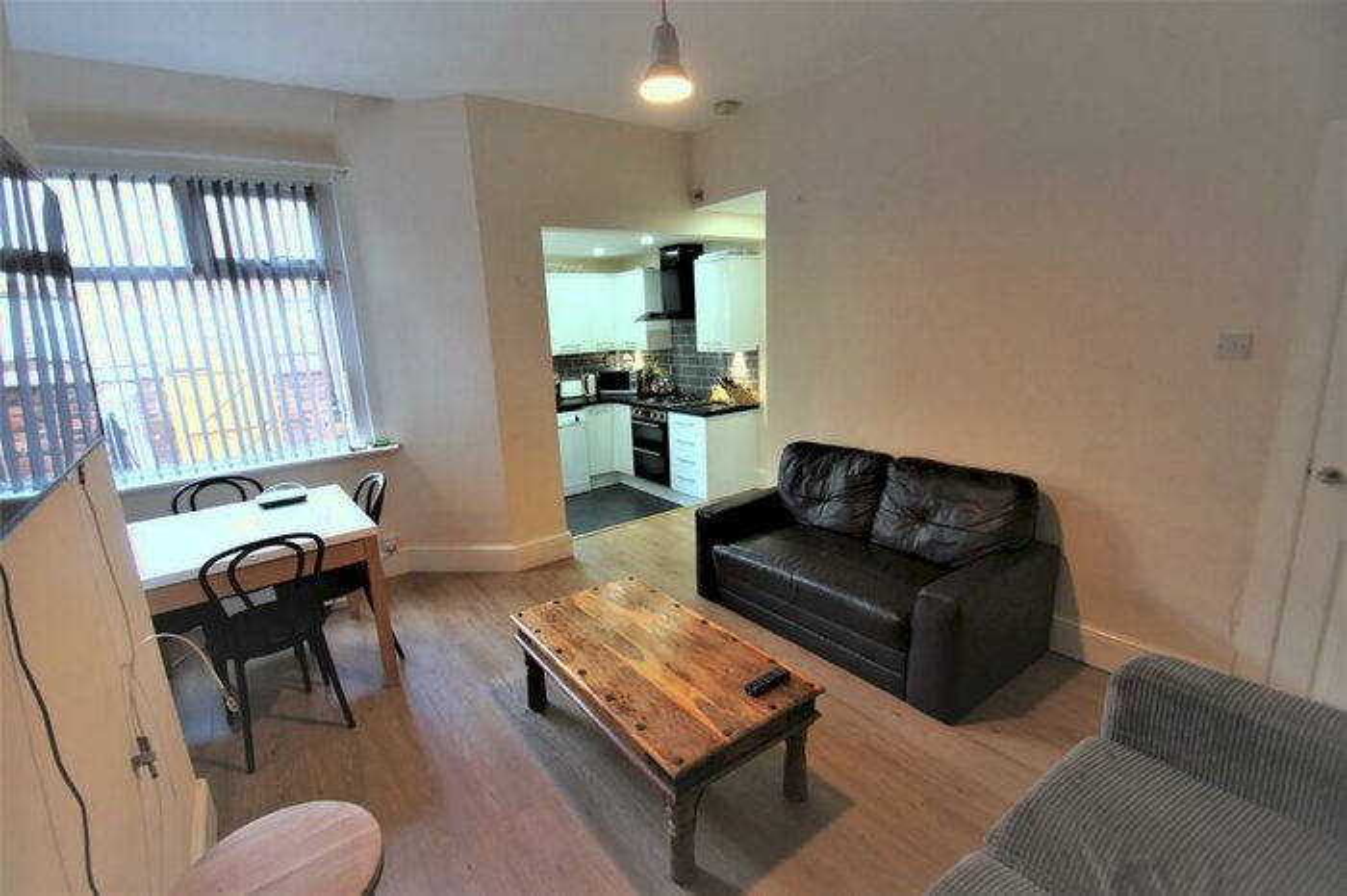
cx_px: 674
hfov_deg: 100.4
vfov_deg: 77.3
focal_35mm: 15
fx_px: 561
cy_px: 448
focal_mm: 10
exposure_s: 1/30
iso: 500
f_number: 3.5
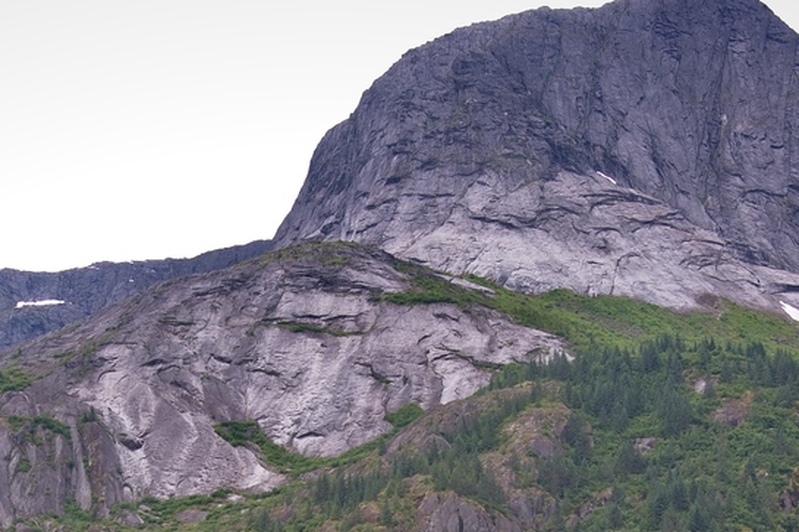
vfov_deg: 14.2
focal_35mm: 94
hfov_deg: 21.7
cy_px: 586
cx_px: 330
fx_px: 2086
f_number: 5
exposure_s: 1/100
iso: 100
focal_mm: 40
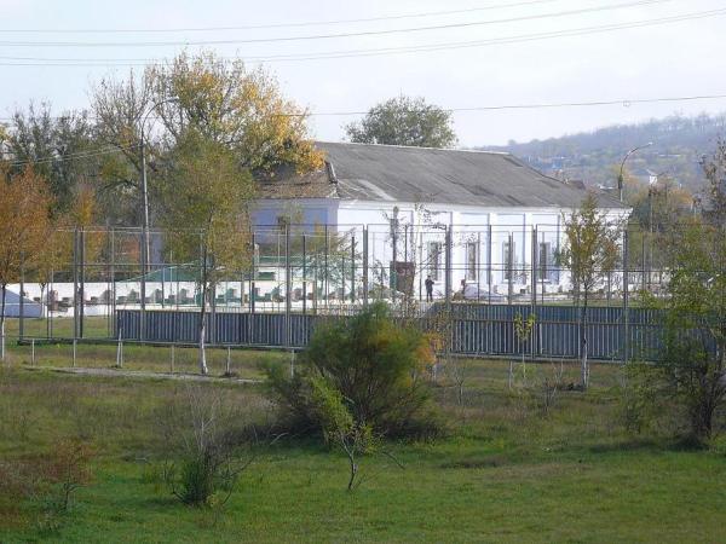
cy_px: 272
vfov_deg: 13.1
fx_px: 2370
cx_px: 363
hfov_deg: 17.4
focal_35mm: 113
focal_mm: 15.5
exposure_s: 1/320
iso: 100
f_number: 5.3
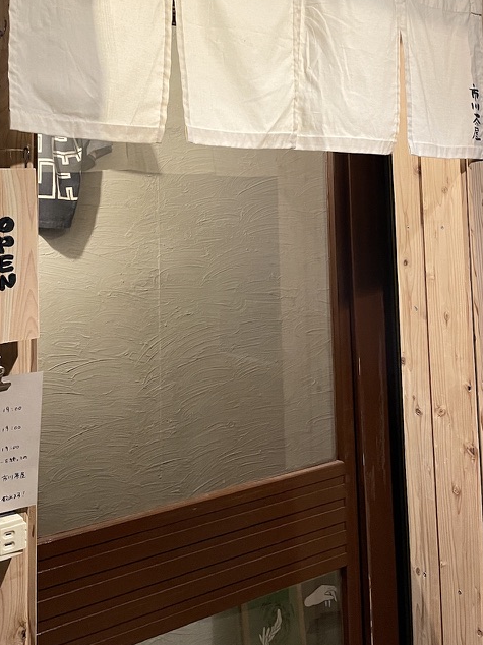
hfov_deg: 34.3
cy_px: 172
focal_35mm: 42
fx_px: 782
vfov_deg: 43.6
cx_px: 206
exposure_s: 1/50
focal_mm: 4.2
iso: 320
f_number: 1.6
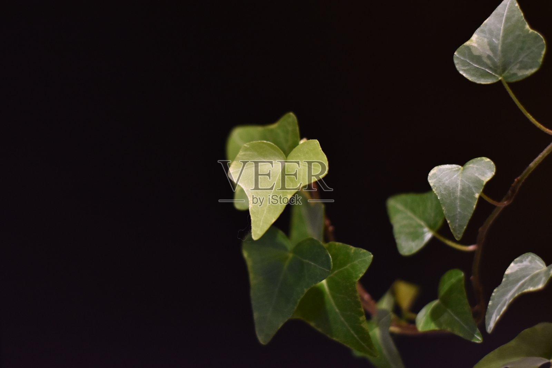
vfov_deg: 18.2
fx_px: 1150
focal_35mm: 75
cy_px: 184
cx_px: 276
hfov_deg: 27.0
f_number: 1.8
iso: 800
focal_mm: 50
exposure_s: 1/125
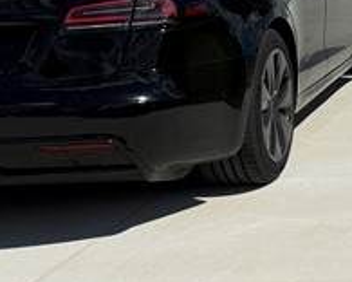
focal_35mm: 123
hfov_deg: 13.4
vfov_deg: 12.2
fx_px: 1281
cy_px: -70
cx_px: 704
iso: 80
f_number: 1.78
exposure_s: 1/11905
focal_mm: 6.76
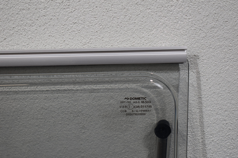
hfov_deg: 29.2
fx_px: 456
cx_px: 119
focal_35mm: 69
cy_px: 79
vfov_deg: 19.7
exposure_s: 1/125
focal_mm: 46
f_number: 5.6
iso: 360
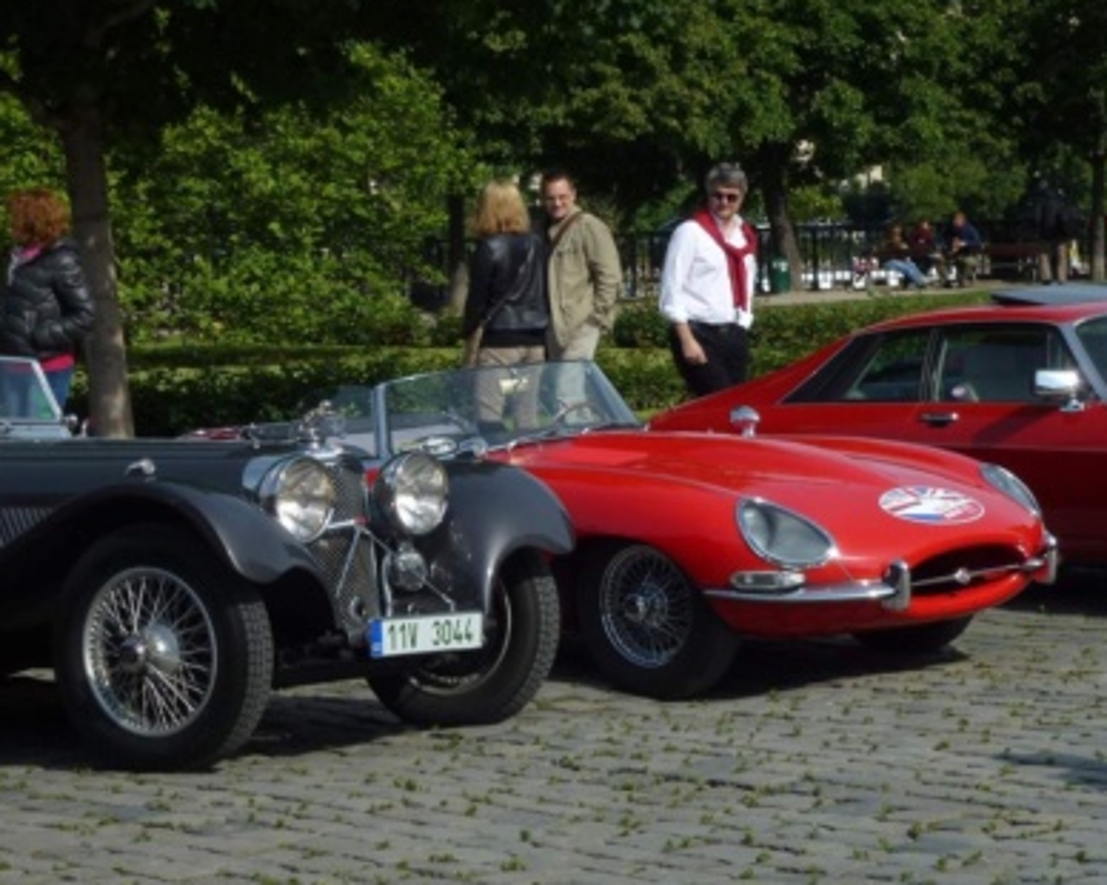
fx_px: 3668
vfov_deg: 13.7
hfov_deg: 17.2
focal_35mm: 112
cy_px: 381
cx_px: 471
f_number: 4.9
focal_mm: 16
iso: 100
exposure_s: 1/800
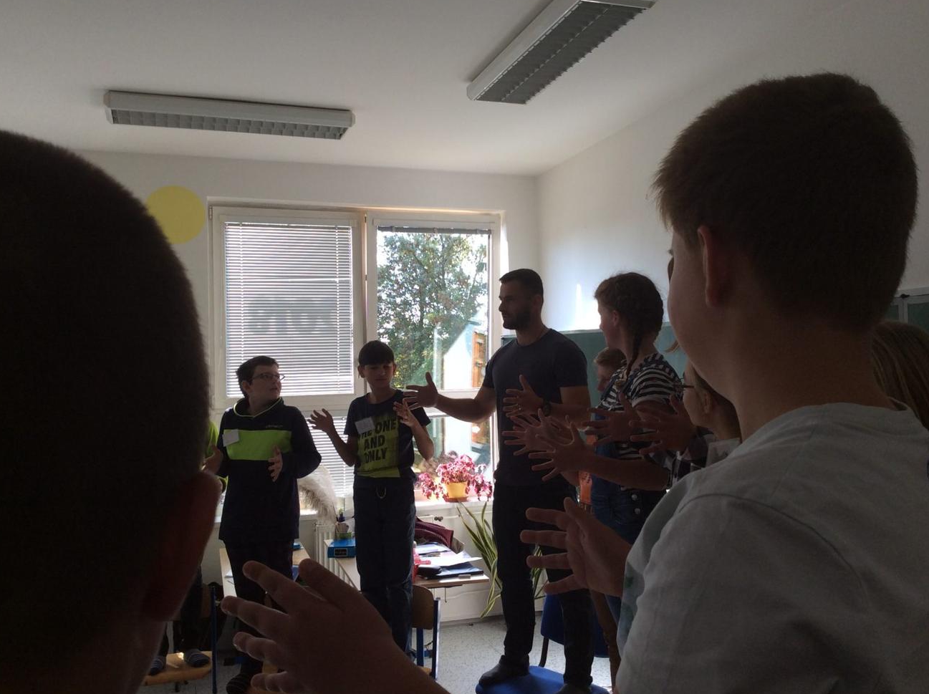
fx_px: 884
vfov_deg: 42.8
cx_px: 470
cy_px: 350
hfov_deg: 55.4
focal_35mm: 33
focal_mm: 3.3
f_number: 2.4
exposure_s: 1/100
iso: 32
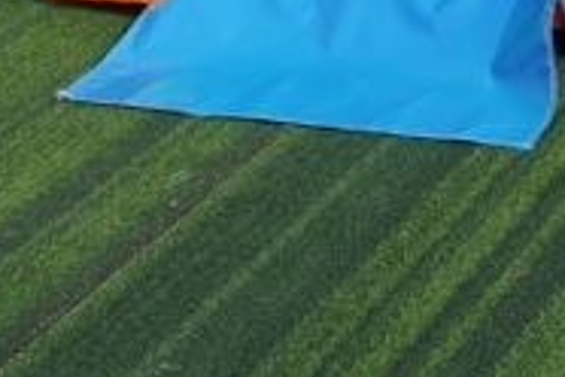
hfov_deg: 15.0
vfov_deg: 9.3
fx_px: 2072
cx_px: 690
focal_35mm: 132
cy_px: -543
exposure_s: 1/320
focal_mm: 16
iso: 100
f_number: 8
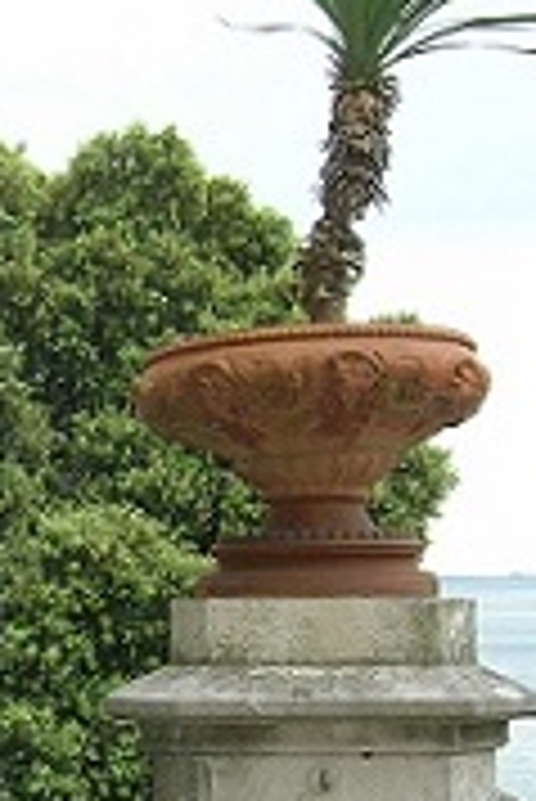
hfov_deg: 14.4
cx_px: -59
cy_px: 551
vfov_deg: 21.8
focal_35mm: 93
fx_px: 2073
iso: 50
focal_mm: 5.7
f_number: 4.9
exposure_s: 1/31.1
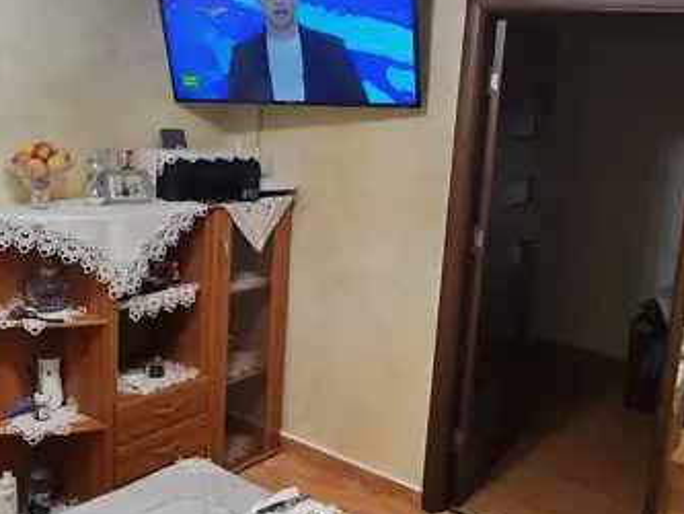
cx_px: 368
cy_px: 245
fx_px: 771
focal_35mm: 39
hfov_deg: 47.8
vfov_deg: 36.8
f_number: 2.2
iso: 320
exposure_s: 1/50
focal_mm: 1.74
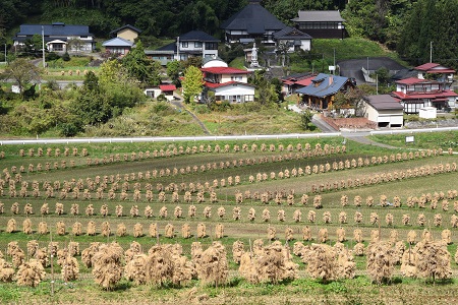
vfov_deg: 9.9
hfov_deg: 14.9
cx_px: 229
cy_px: 152
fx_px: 1756
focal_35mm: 138
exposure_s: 1/400
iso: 200
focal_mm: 92
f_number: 10
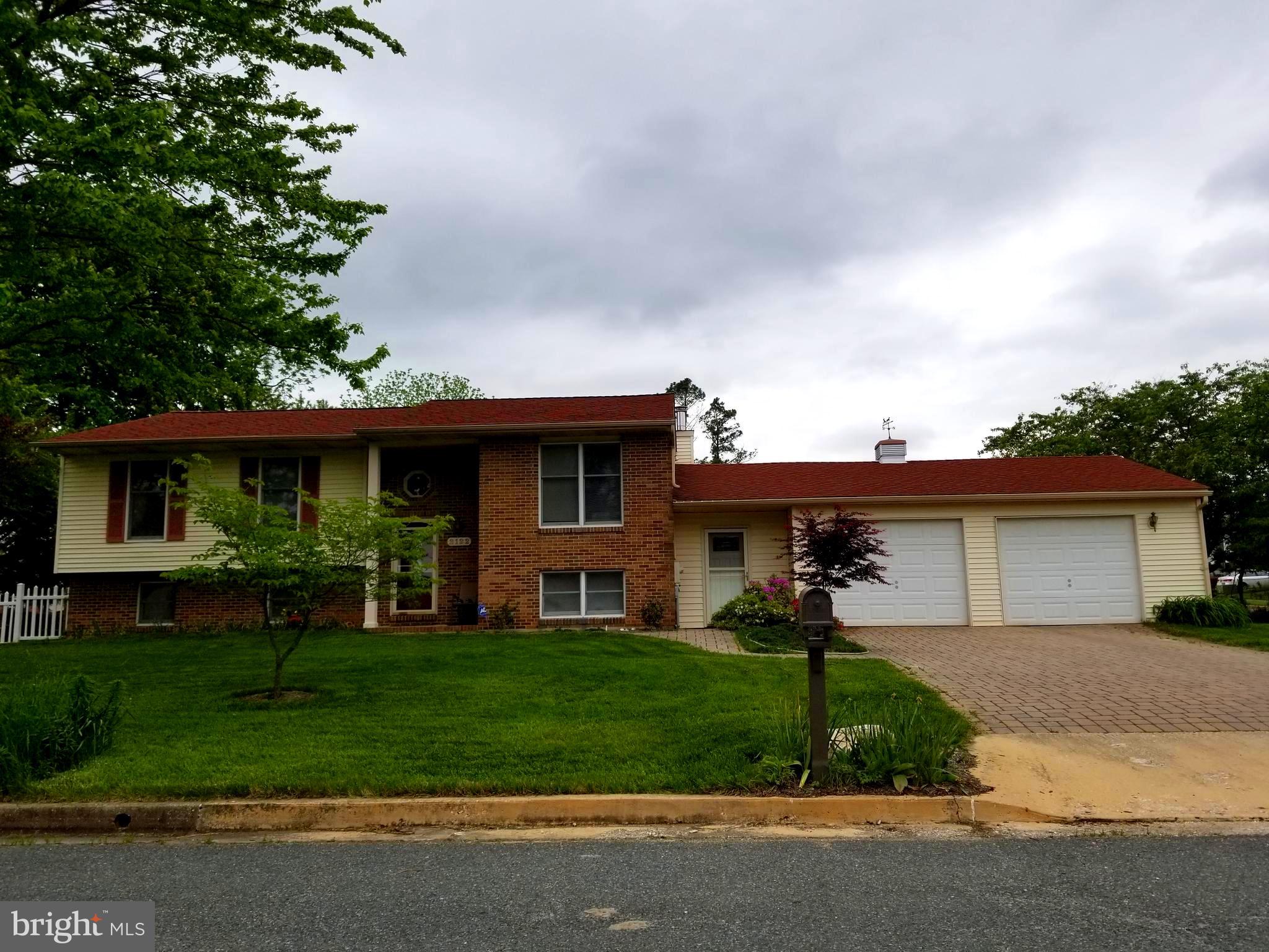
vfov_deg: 53.1
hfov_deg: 67.3
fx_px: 953
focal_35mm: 26
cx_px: 634
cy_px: 476
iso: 50
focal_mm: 4.3
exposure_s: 1/2376
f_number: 1.7
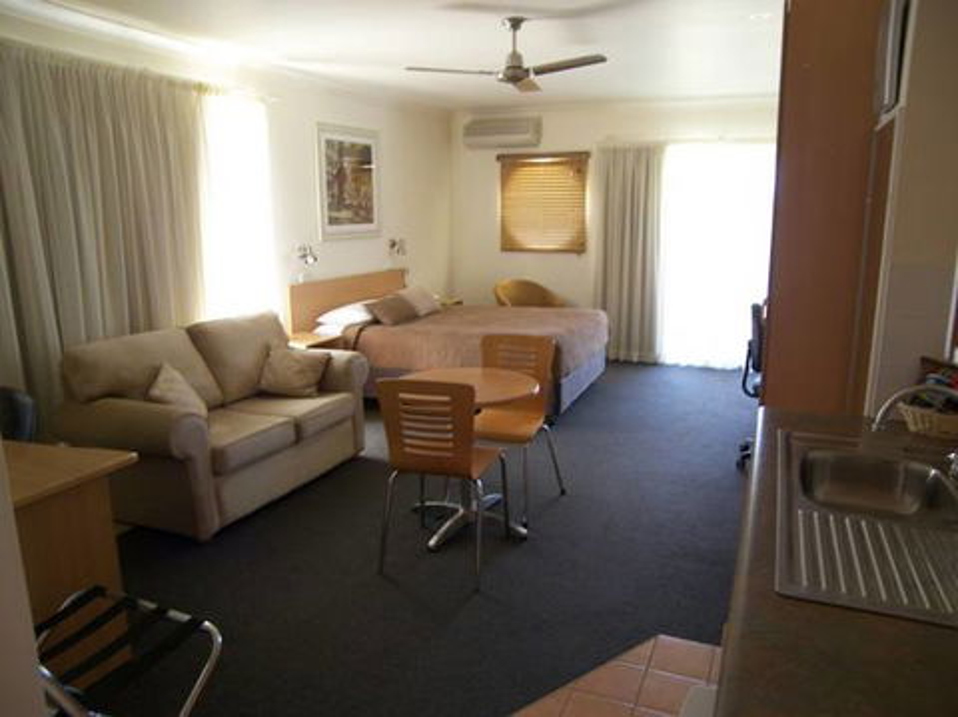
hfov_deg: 71.7
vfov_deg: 56.7
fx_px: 664
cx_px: 479
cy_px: 358
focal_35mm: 24
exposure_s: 1/15
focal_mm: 5.1
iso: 100
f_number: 2.8
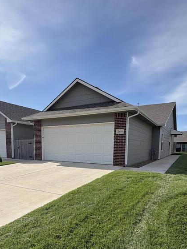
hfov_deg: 56.8
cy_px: 167
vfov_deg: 69.5
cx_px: 87
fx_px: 173
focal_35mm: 24
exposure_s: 1/2028
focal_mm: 2.22
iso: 50
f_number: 2.2
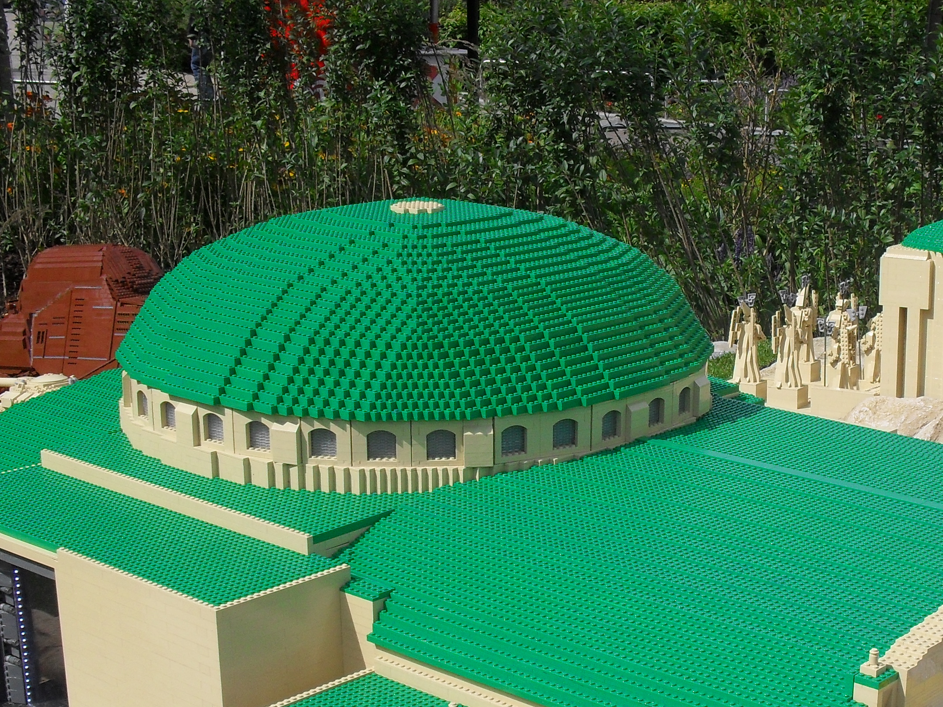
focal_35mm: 60
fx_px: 1635
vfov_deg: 24.2
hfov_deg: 31.2
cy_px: 505
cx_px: 779
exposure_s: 1/250
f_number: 8.4
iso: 100
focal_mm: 6.3
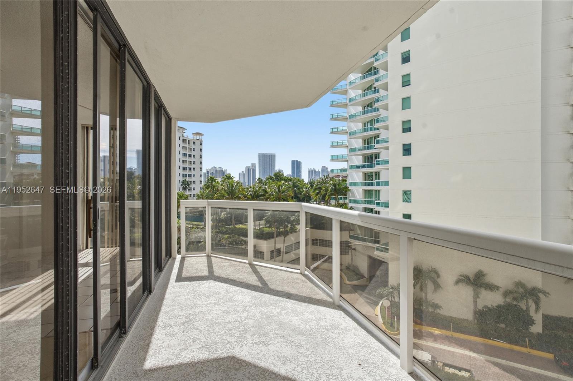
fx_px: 255
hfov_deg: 96.7
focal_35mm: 16
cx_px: 286
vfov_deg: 73.7
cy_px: 190
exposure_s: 1/4000
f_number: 9
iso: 320
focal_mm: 16
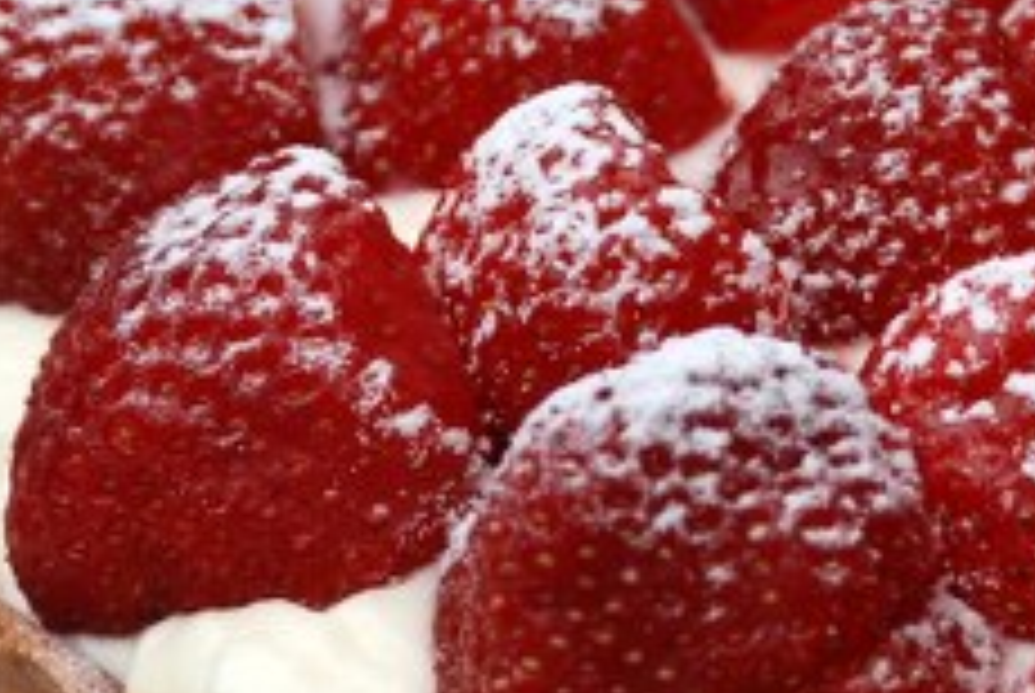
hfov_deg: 5.6
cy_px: 405
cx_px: 738
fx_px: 10507
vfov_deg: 3.8
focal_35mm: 365
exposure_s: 1/250
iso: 200
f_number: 5.6
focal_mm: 70
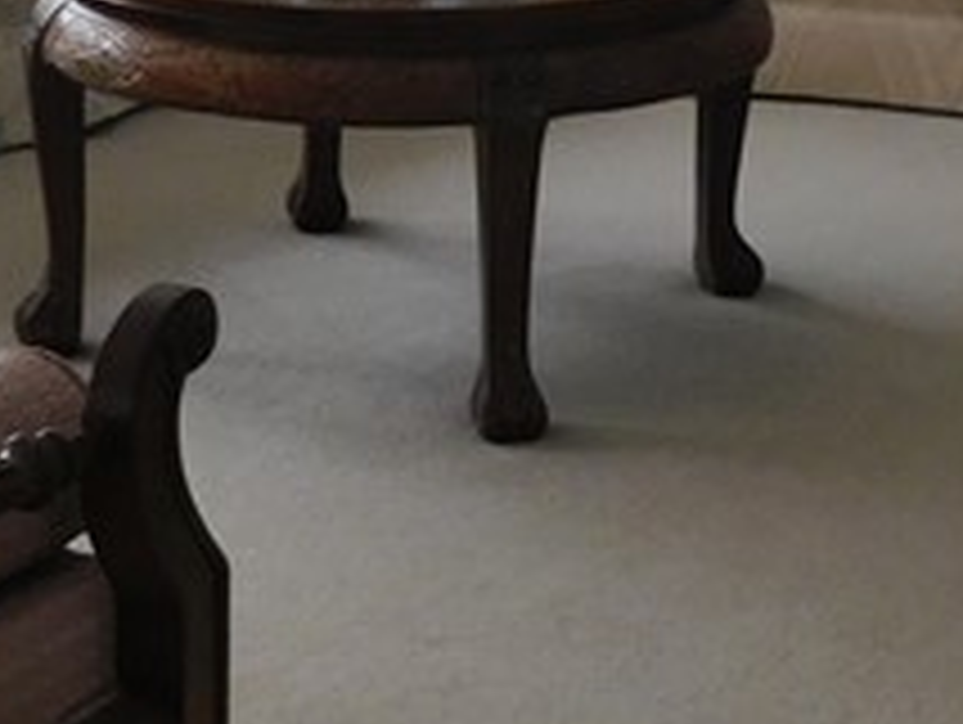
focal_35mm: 110
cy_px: -531
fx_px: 3064
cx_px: 657
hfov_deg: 17.8
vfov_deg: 12.5
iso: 220
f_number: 3
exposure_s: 1/30
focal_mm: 4
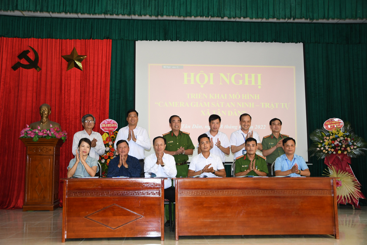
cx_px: 184
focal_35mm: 38
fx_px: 382
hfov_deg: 51.3
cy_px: 122
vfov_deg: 35.5
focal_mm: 25
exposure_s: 1/200
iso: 1000
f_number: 4
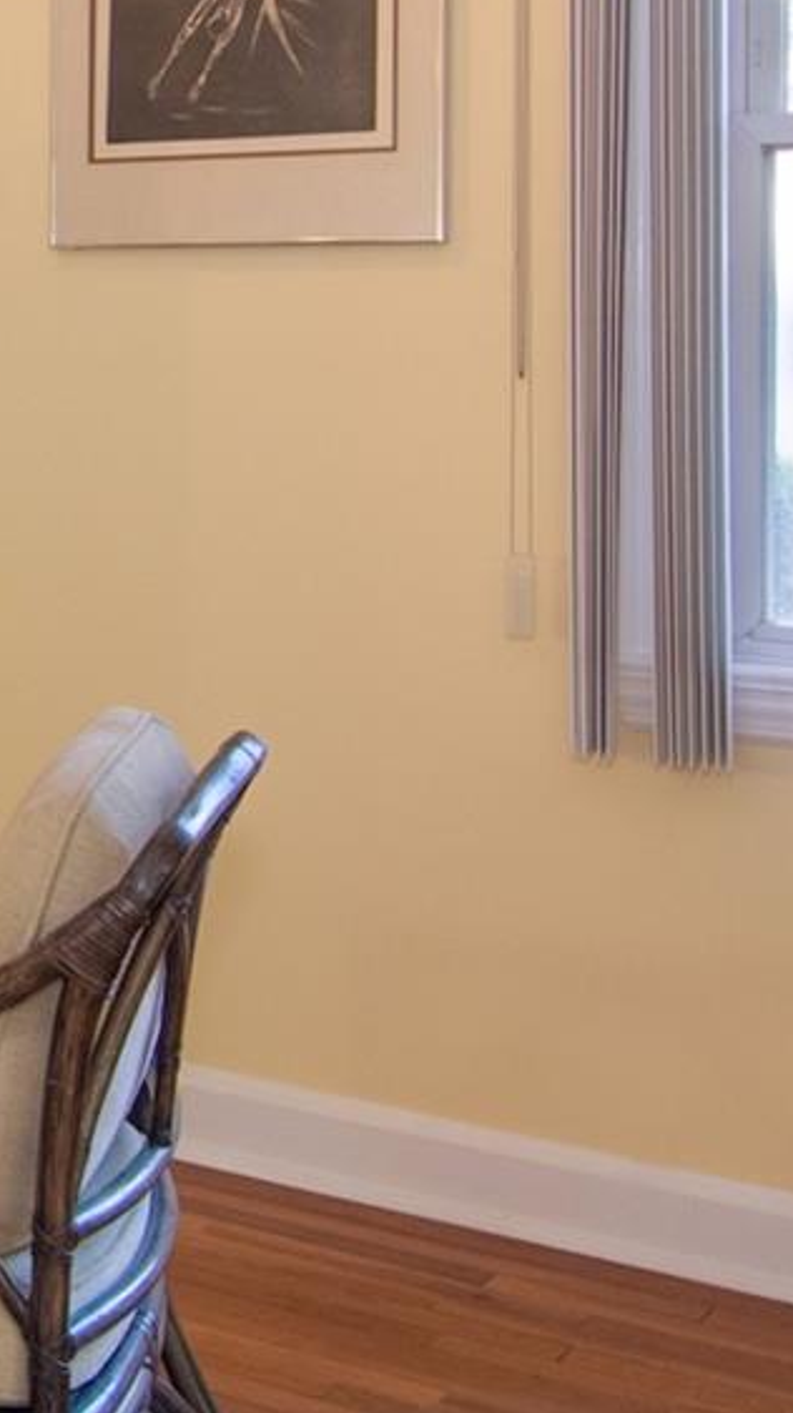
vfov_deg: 32.4
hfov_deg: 15.7
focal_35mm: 63
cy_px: 276
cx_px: -725
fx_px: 2355
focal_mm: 11
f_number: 8
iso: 640
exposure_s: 1/40
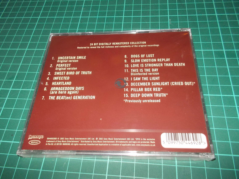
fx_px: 200
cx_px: 120
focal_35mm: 29
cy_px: 90
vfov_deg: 48.2
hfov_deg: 61.7
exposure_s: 1/30
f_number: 3.3
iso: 200
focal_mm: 4.1
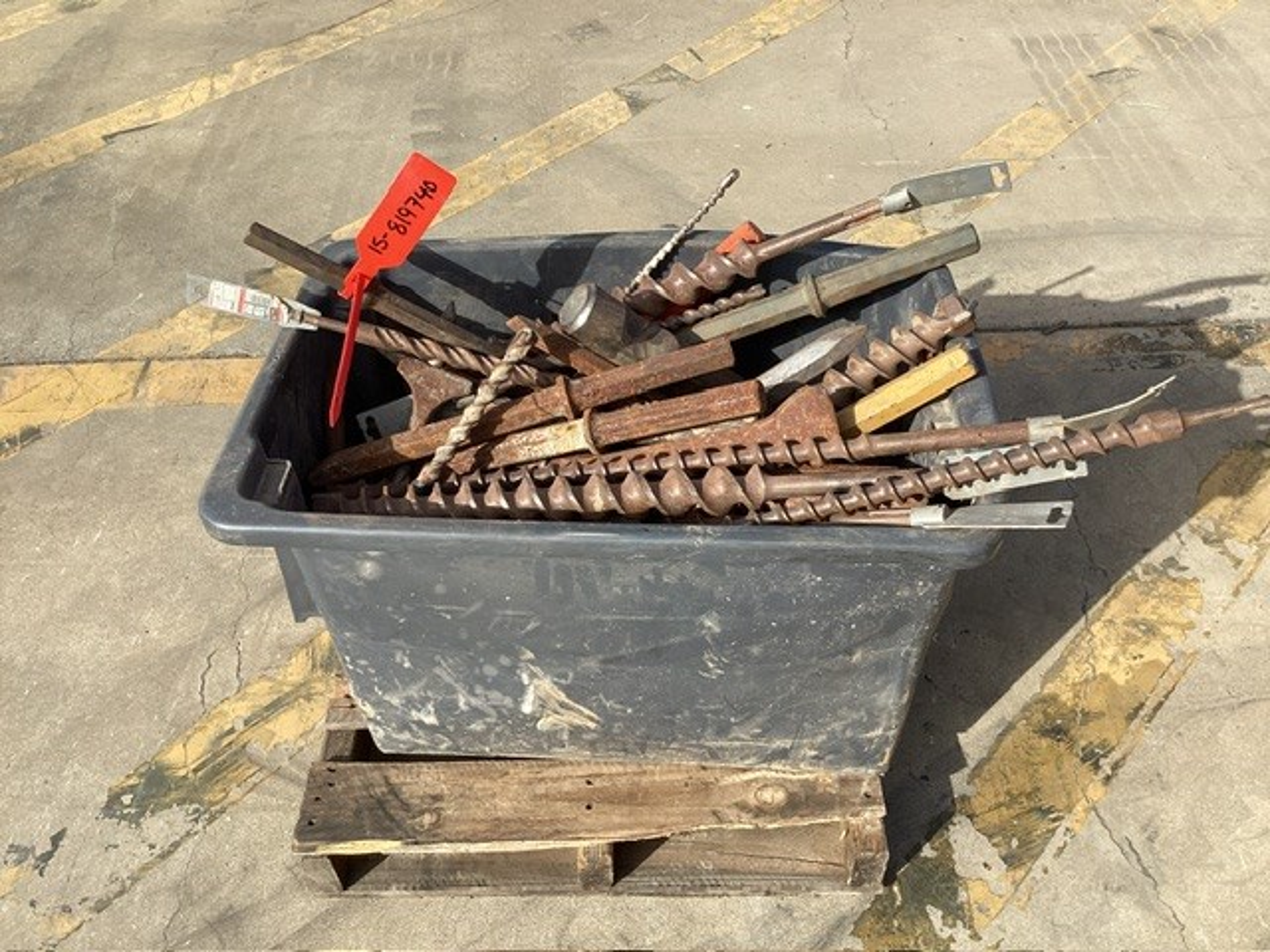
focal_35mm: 31
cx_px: 635
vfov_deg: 45.4
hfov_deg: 58.4
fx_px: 1137
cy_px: 476
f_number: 2.4
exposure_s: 1/1072
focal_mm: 3.3
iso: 25
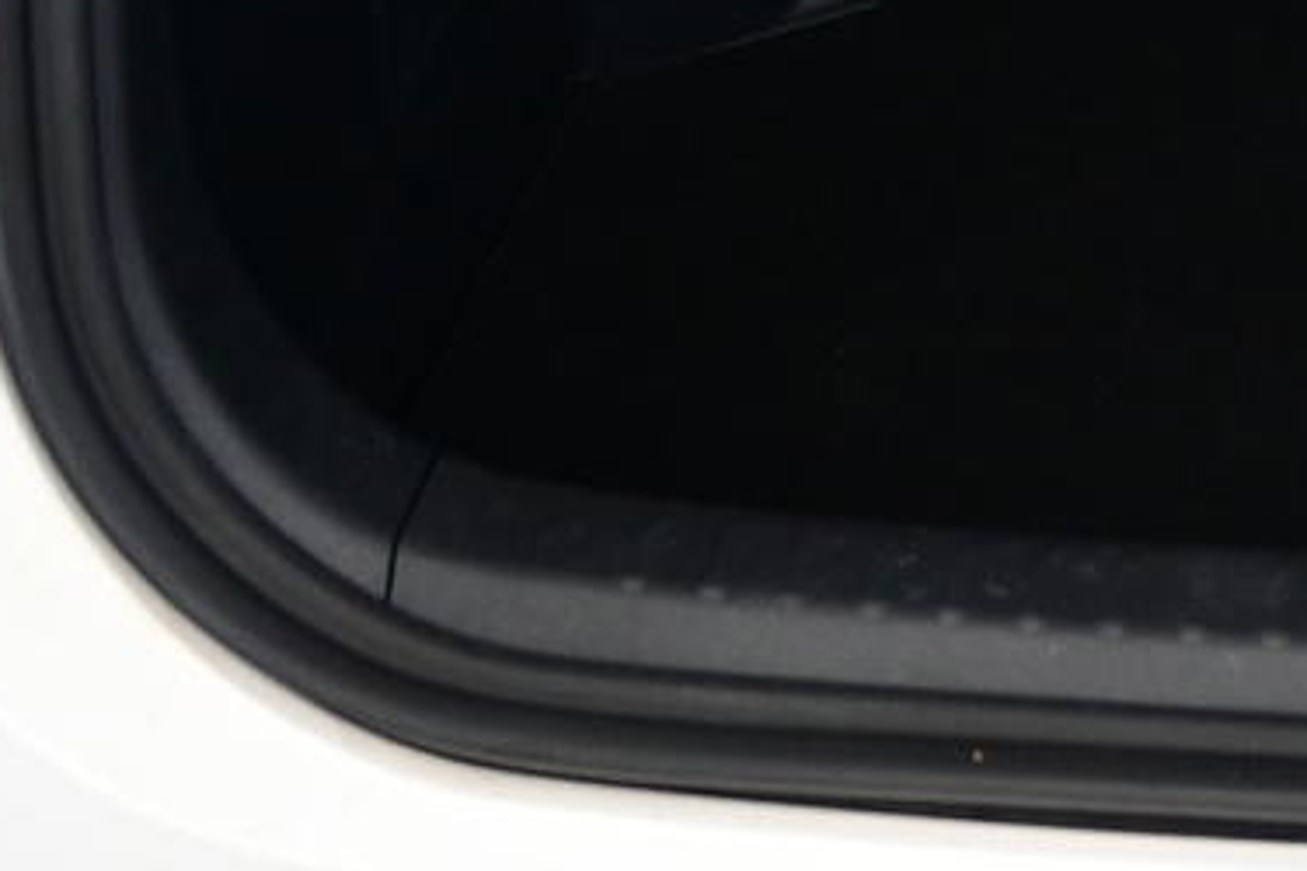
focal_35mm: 136
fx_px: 4943
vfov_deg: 9.4
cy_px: -920
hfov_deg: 14.0
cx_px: 2049
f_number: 4
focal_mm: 21
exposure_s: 1/30
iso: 720
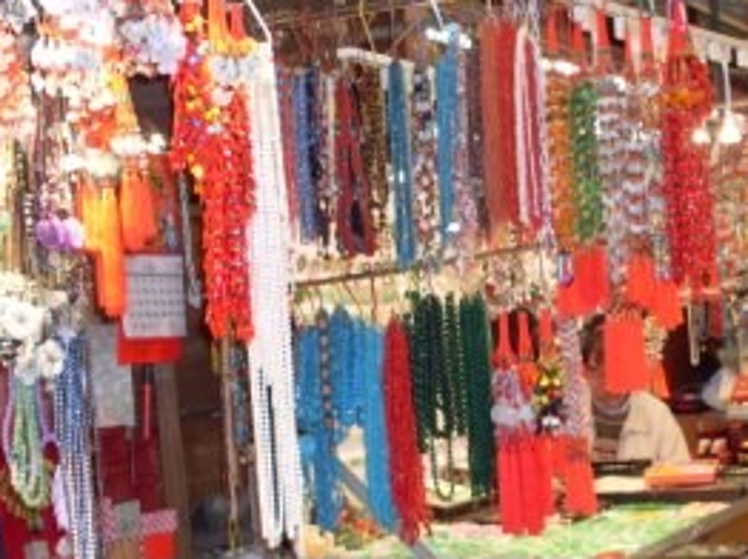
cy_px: 314
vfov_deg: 22.5
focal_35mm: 65
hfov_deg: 29.4
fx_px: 1403
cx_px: 551
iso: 120
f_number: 2.8
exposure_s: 1/45
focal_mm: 6.3
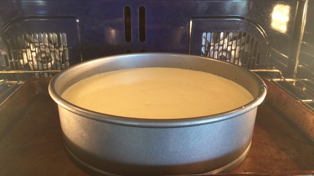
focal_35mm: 32
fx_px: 266
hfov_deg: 61.0
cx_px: 157
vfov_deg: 36.6
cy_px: 95
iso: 40
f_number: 2.2
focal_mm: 4.15
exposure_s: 1/15
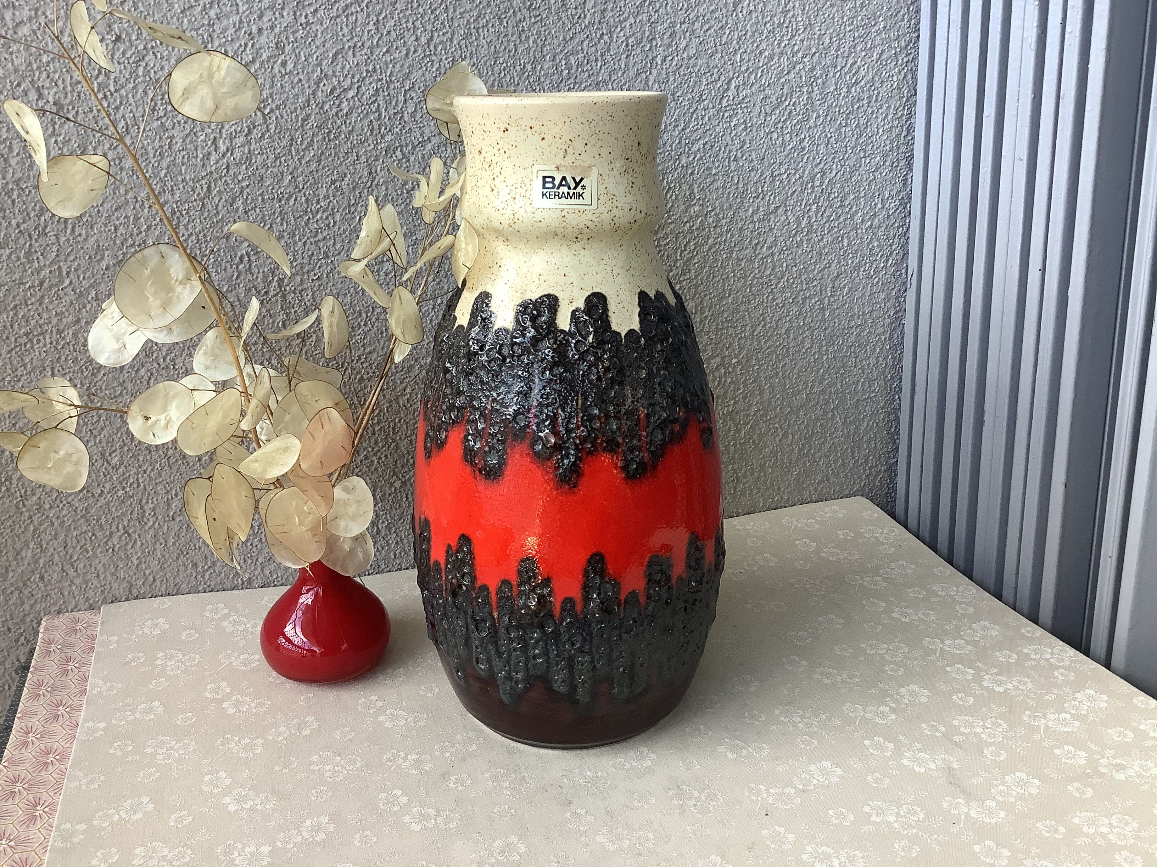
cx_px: 578
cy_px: 434
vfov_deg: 45.4
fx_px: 1036
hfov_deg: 58.4
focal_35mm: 31
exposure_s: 1/120
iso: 80
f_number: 2.4
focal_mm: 3.3
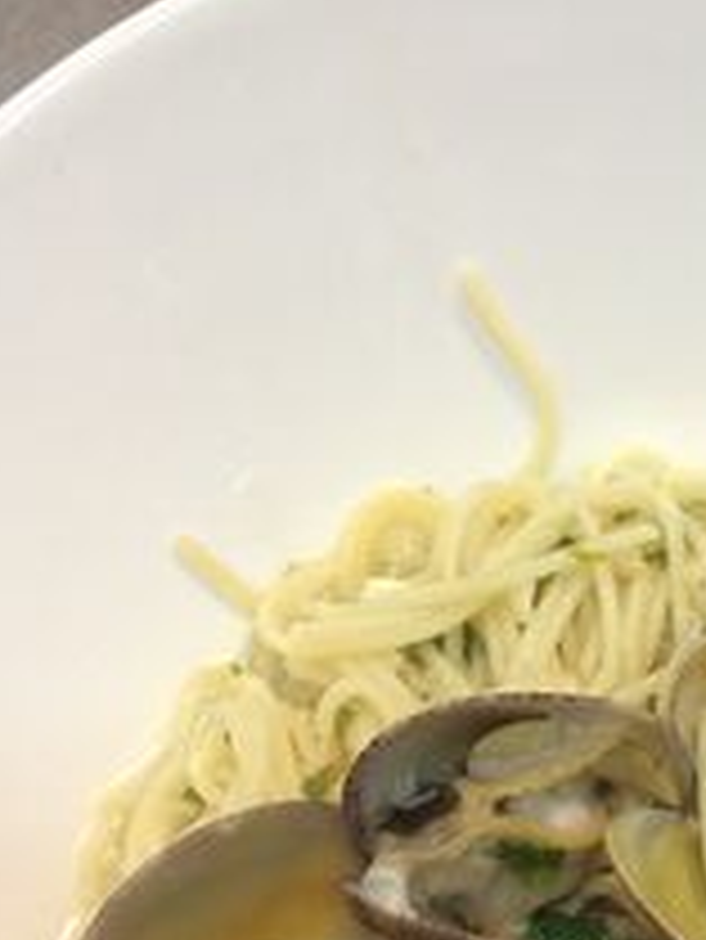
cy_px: 846
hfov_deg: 23.9
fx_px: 1603
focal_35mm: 59
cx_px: 684
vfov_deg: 31.2
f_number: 2.2
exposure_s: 1/33
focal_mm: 4.15
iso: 125
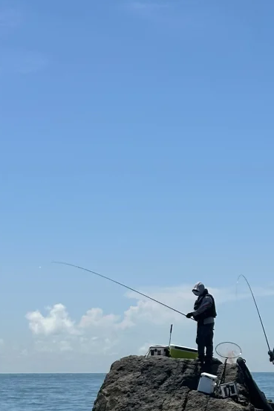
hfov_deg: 10.4
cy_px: 421
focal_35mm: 130
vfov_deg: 15.4
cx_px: 308
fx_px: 1483
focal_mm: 6.86
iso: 64
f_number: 1.78
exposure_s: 1/6623
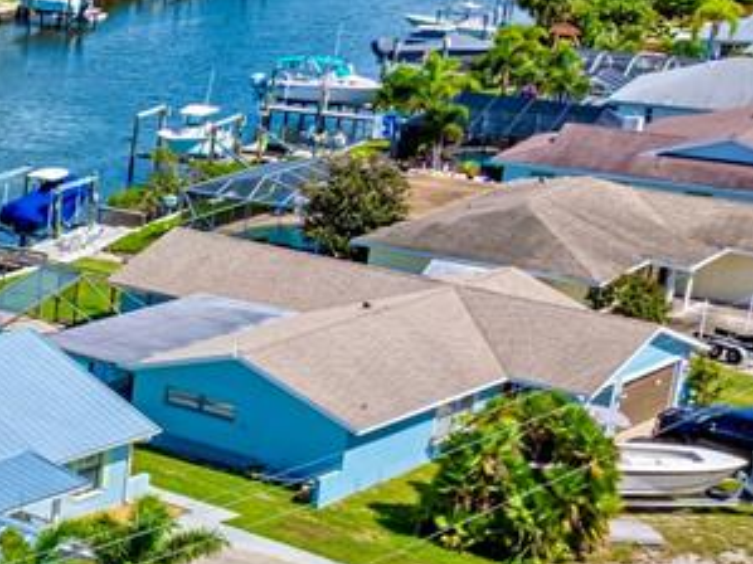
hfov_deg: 21.0
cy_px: 516
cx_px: -296
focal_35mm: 82
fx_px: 1783
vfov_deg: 17.7
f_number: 8
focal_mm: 12.29
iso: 100
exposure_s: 1/400
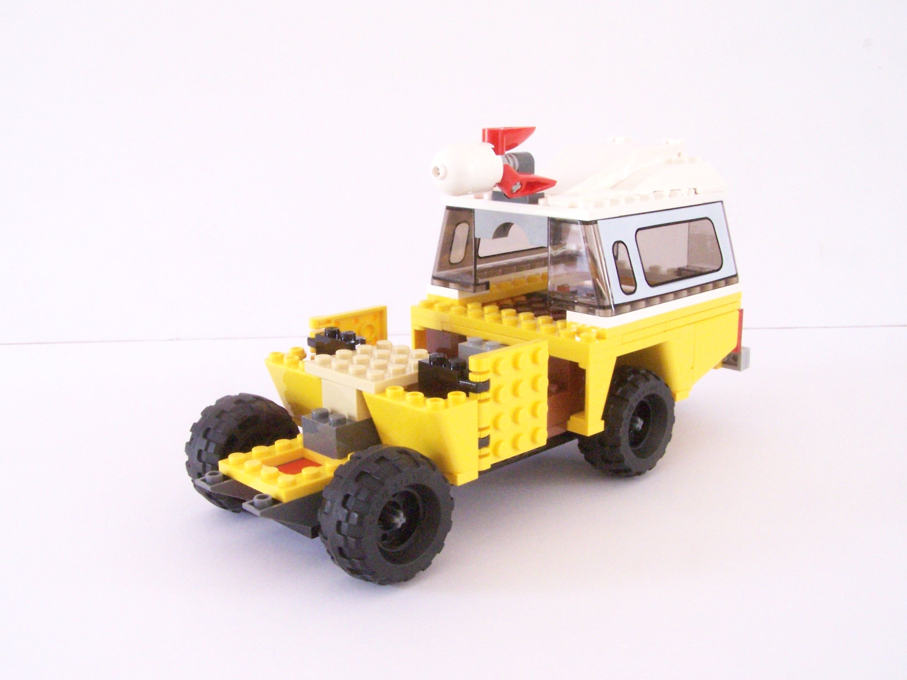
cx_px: 454
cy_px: 340
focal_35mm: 38
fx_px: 996
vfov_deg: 37.7
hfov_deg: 49.0
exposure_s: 1/8
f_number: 8
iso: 400
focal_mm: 6.3
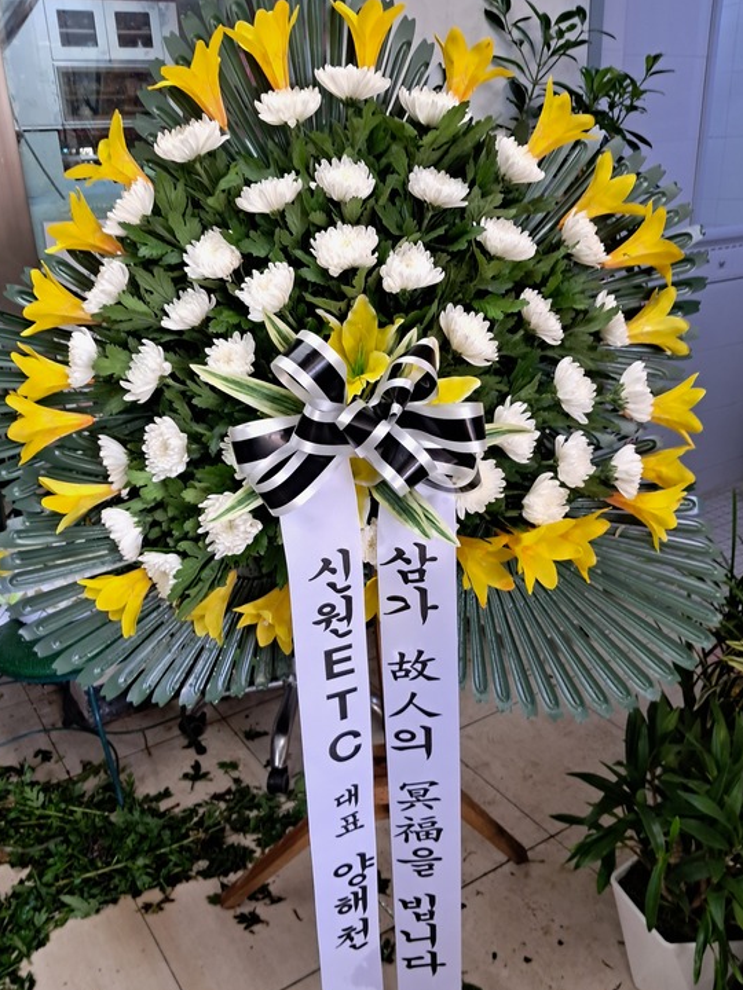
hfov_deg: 46.8
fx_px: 859
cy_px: 505
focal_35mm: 30
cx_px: 349
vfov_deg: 60.0
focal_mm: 4
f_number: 1.8
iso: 200
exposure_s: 1/60
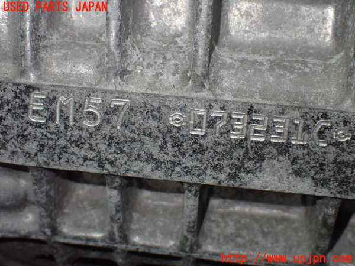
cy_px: 133
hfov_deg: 38.2
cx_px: 178
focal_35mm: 50
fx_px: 513
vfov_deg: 29.1
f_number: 3.2
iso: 800
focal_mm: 9.01
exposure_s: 1/160
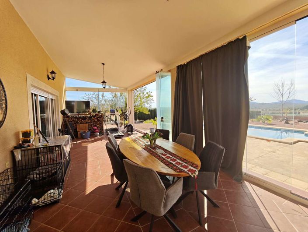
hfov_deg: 102.0
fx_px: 125
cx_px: 154
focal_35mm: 14
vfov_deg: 85.8
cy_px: 116
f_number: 2.2
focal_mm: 2.16
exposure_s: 1/462
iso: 50
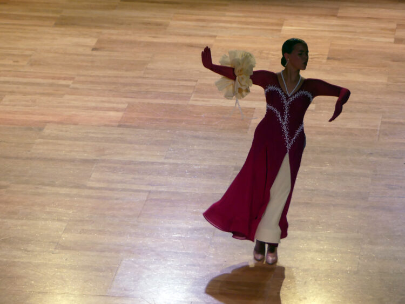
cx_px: 202
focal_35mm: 198
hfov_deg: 10.0
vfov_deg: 7.5
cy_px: 152
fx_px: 2317
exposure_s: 1/80
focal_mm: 35.6
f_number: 2.8
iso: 200
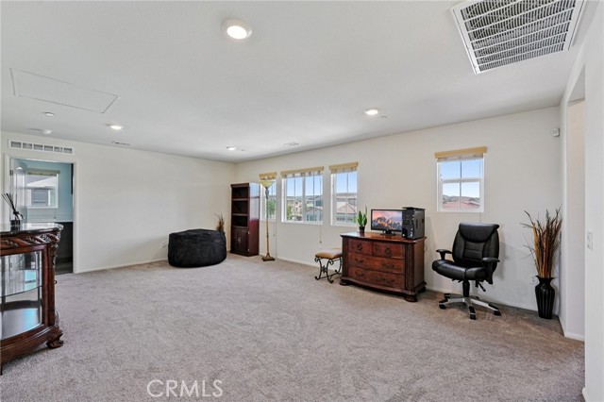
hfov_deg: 101.6
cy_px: 201
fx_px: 246
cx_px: 302
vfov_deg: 78.4
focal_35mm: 15
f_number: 8
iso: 250
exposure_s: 1/30
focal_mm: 14.7
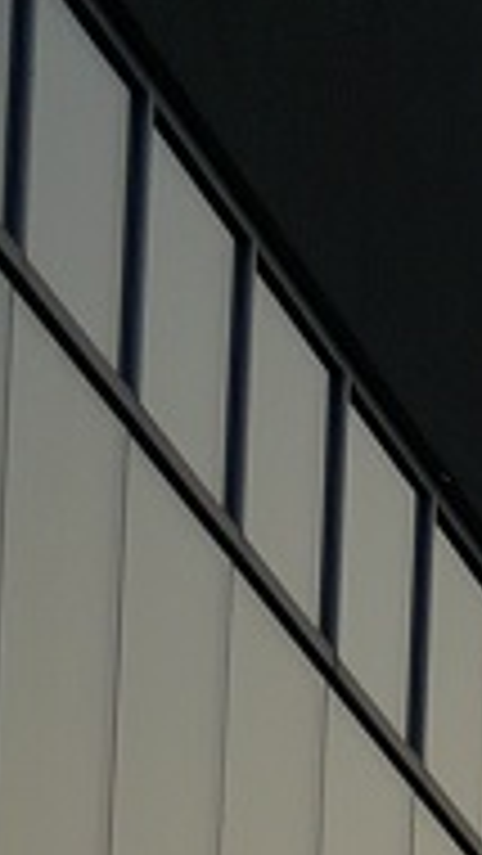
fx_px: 8990
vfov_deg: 5.2
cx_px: 3683
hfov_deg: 2.7
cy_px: 2318
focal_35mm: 396
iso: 100
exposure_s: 1/320
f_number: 8
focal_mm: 28
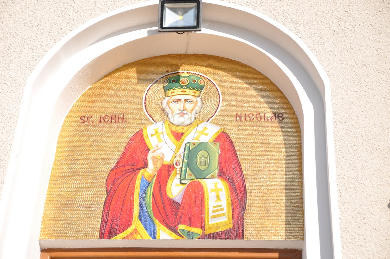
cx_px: 195
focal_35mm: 93
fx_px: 1006
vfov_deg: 14.7
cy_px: 130
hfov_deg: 21.9
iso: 200
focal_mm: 62
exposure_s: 1/640
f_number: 5.6
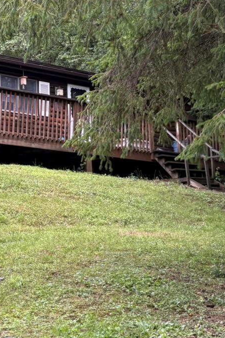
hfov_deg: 16.2
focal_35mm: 82
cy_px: 58
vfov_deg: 24.3
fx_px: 769
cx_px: -22
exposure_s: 1/511
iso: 64
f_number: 1.6
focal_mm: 5.96
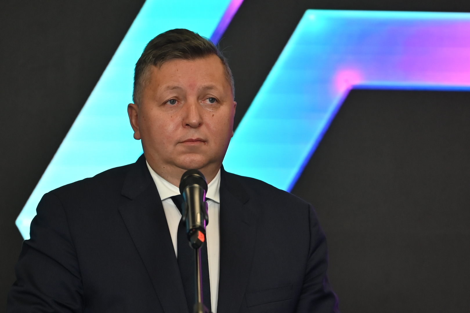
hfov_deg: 11.4
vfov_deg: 7.6
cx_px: 235
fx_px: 2350
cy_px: 156
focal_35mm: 180
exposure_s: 1/200
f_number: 2.8
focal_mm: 180
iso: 500
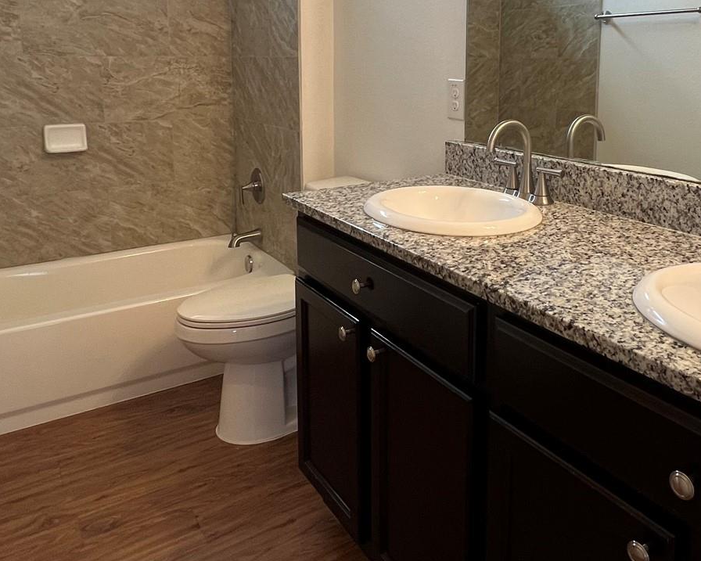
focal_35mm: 29
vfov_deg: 48.0
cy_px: 137
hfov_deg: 60.1
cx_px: 412
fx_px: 602
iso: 160
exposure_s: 1/60
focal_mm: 1.57
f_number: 1.8
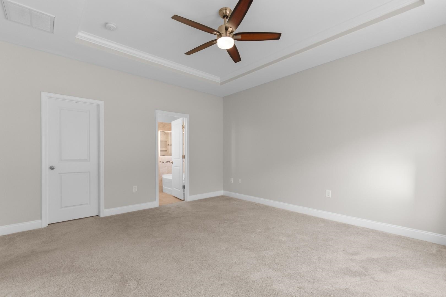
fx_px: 186
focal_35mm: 15
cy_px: 148
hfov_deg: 100.4
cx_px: 223
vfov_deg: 77.3
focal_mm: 10
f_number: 4.5
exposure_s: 1/2
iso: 100
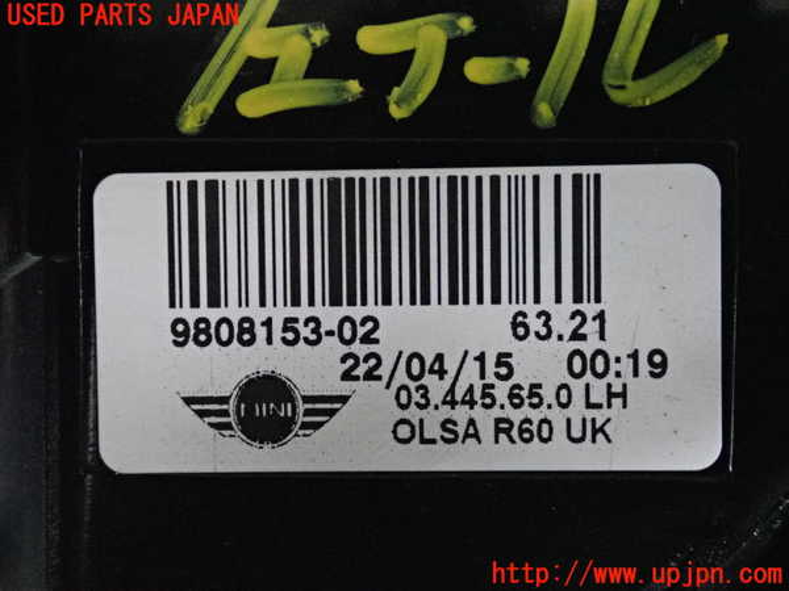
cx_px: 394
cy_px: 296
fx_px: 1140
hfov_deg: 38.2
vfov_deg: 29.1
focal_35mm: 50
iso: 4000
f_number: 3.2
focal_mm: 9.01
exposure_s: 1/125
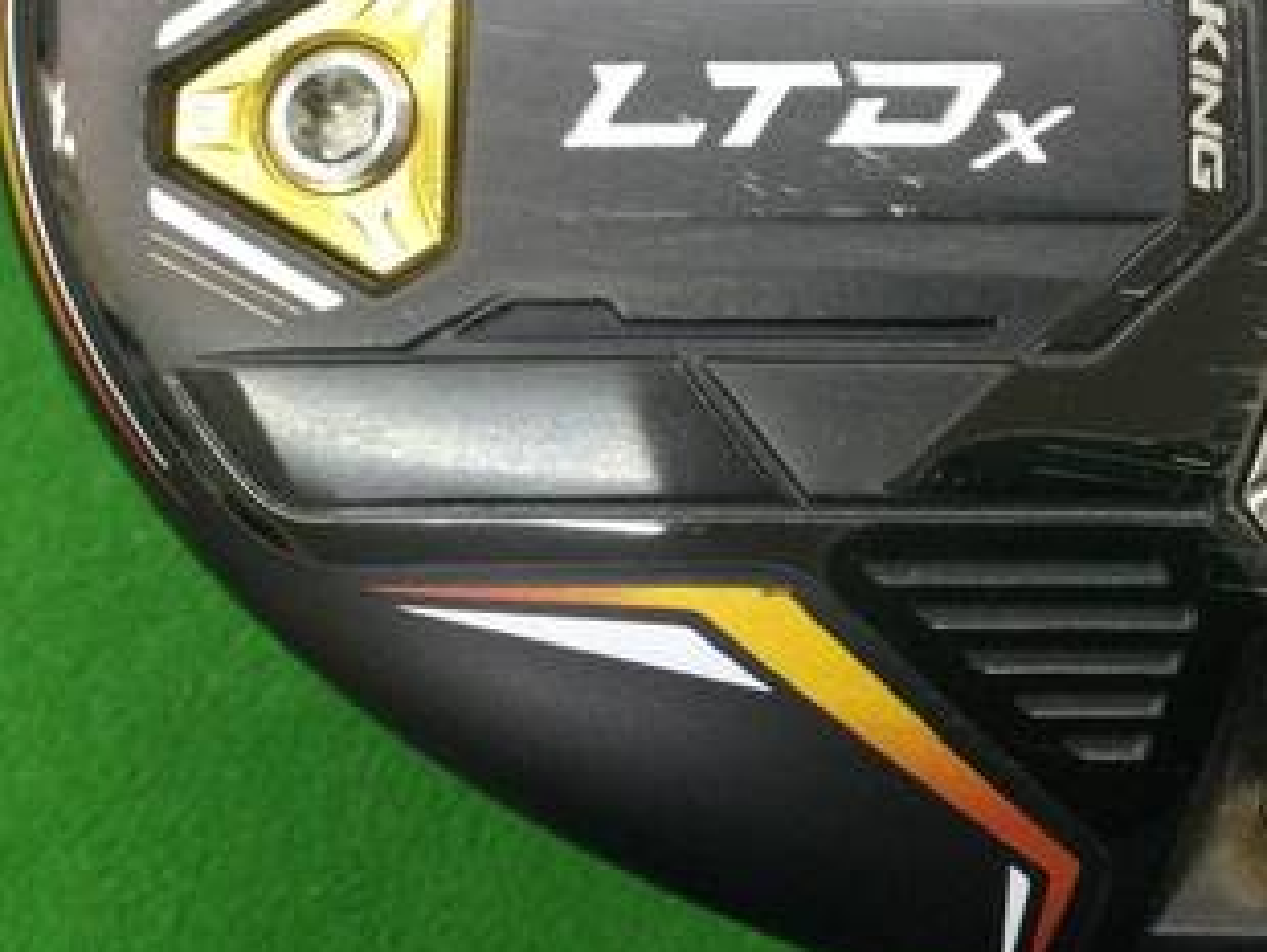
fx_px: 2344
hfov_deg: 30.1
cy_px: 217
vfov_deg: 22.7
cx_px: 817
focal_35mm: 64
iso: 100
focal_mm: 3.3
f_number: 2.4
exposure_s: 1/30
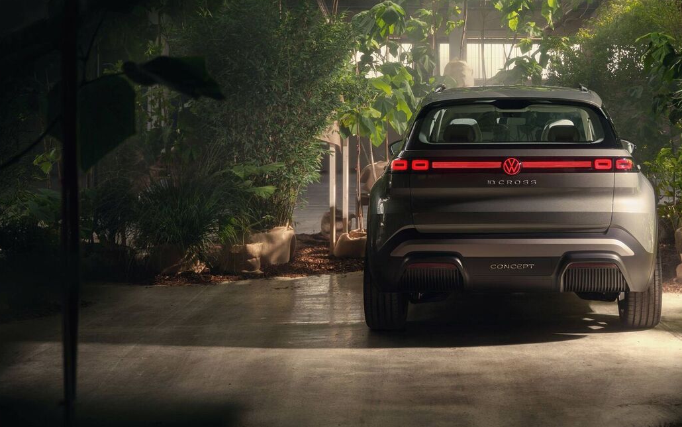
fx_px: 706
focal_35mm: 38
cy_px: 92
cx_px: 510
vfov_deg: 32.7
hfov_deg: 49.5
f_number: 4
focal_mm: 20
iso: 64
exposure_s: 1/160
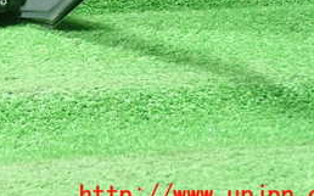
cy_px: -62
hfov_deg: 26.2
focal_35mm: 74
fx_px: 633
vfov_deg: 16.6
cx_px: -11
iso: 800
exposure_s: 1/100
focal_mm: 5.5
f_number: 2.3
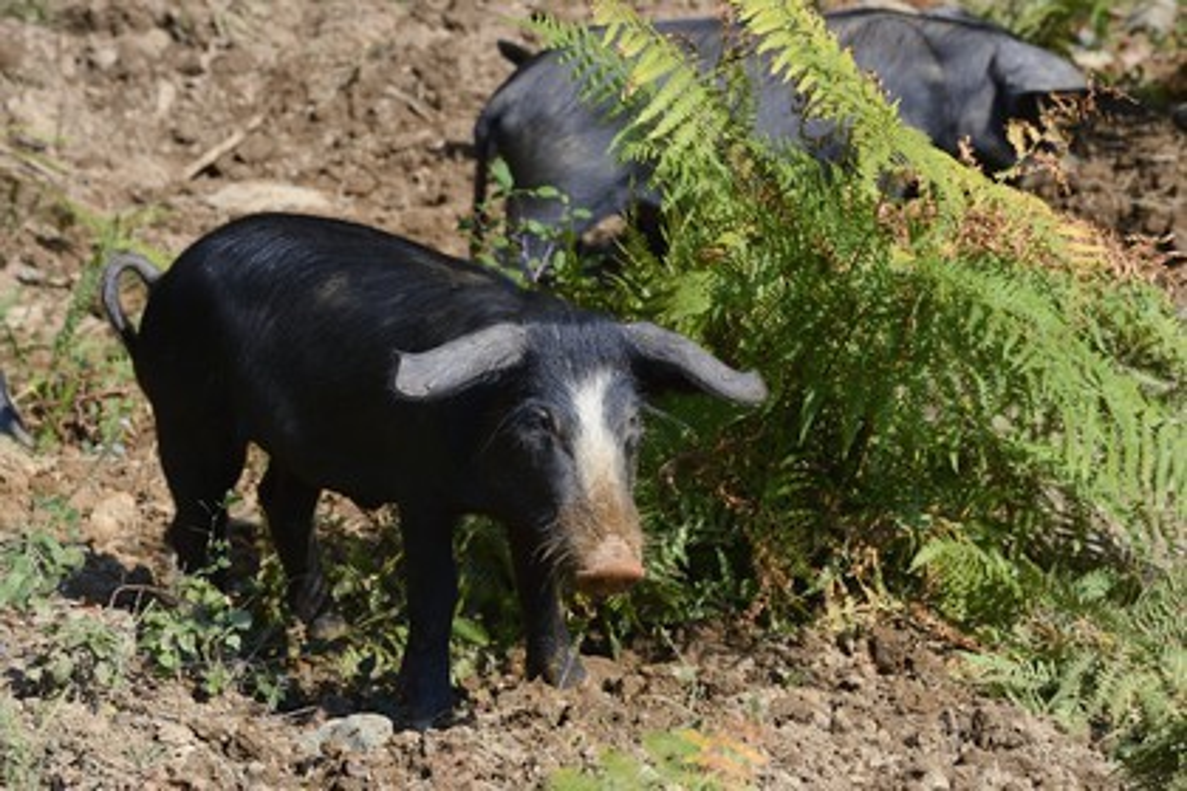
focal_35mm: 170
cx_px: 594
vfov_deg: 8.1
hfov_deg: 12.1
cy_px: 396
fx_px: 5605
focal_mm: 170
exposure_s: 1/320
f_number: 13
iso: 400
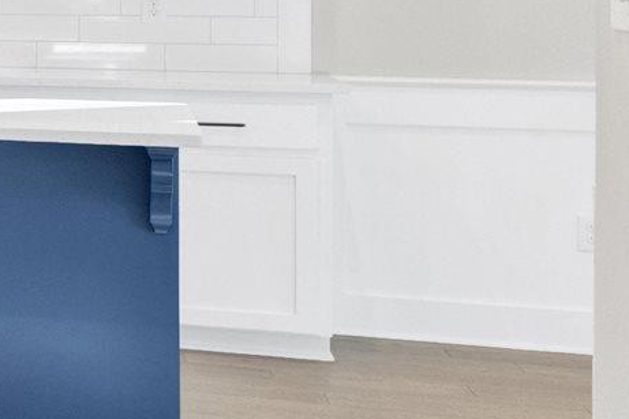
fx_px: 1747
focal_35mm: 100
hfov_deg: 13.0
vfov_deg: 13.4
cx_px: -1023
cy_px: -41
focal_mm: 15
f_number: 11
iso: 400
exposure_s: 1/5
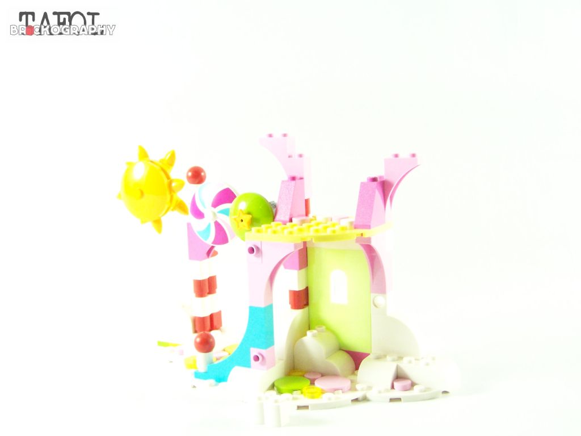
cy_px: 218
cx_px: 290
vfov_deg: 30.3
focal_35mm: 48
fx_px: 806
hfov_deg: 39.7
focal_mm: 8
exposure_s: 1/60
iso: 400
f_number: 3.6
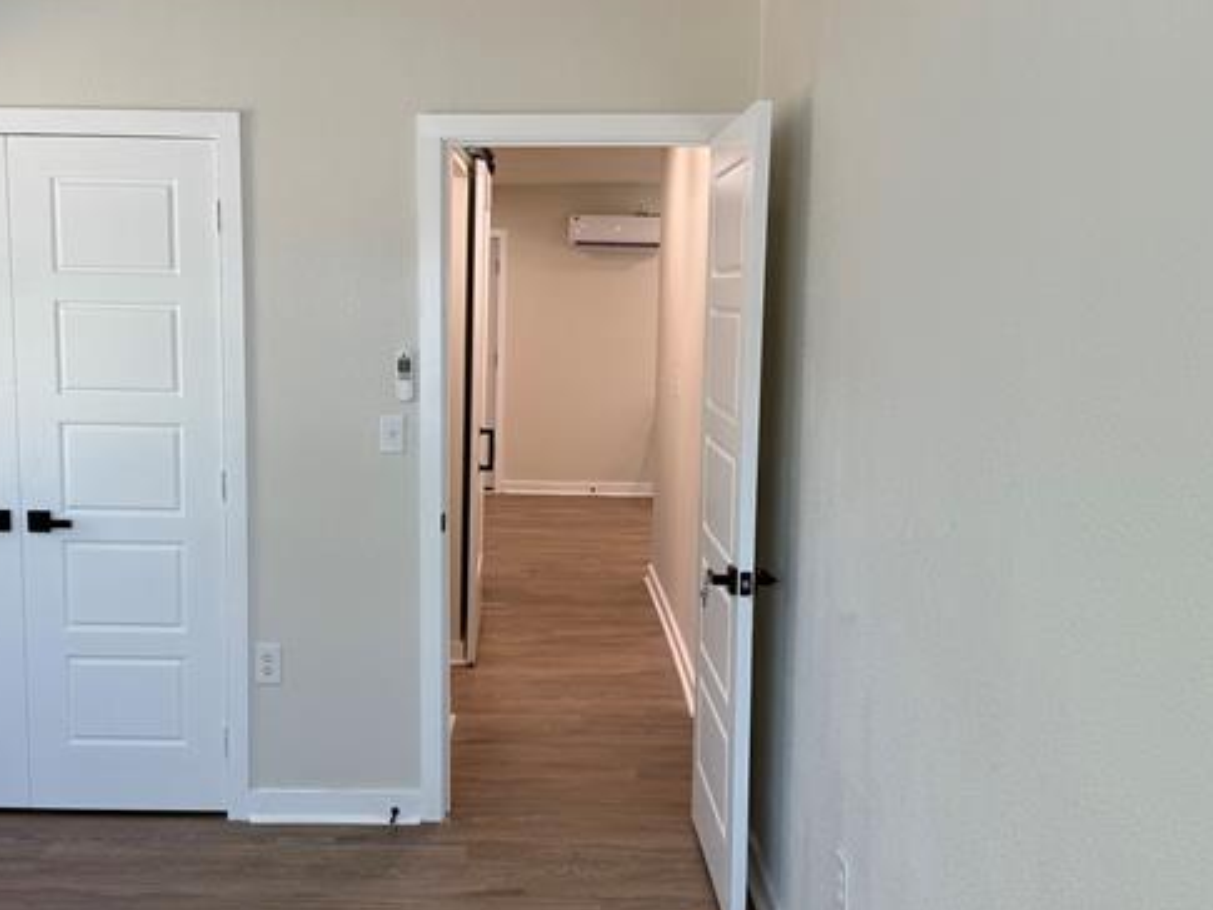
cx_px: 520
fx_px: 1332
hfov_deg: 48.8
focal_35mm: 38
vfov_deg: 37.7
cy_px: 498
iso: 100
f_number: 1.78
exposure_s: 1/120
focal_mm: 6.76
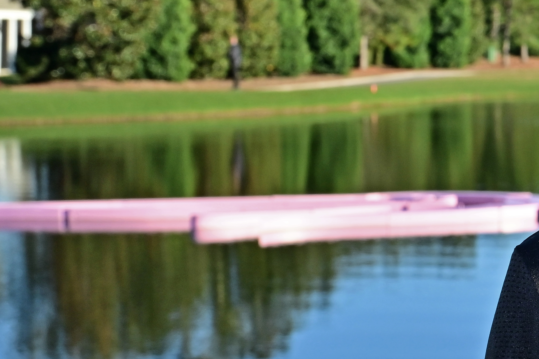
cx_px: 921
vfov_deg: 9.3
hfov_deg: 12.8
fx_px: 2216
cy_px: 216
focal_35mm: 148
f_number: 9
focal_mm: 36
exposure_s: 1/320
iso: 200
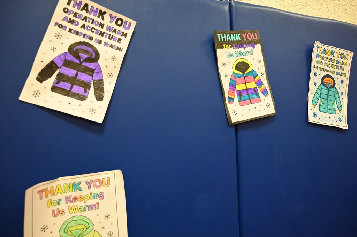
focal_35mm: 24
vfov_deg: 53.1
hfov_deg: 73.8
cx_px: 178
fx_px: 238
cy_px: 118
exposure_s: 1/100
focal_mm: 24
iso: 3200
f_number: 4
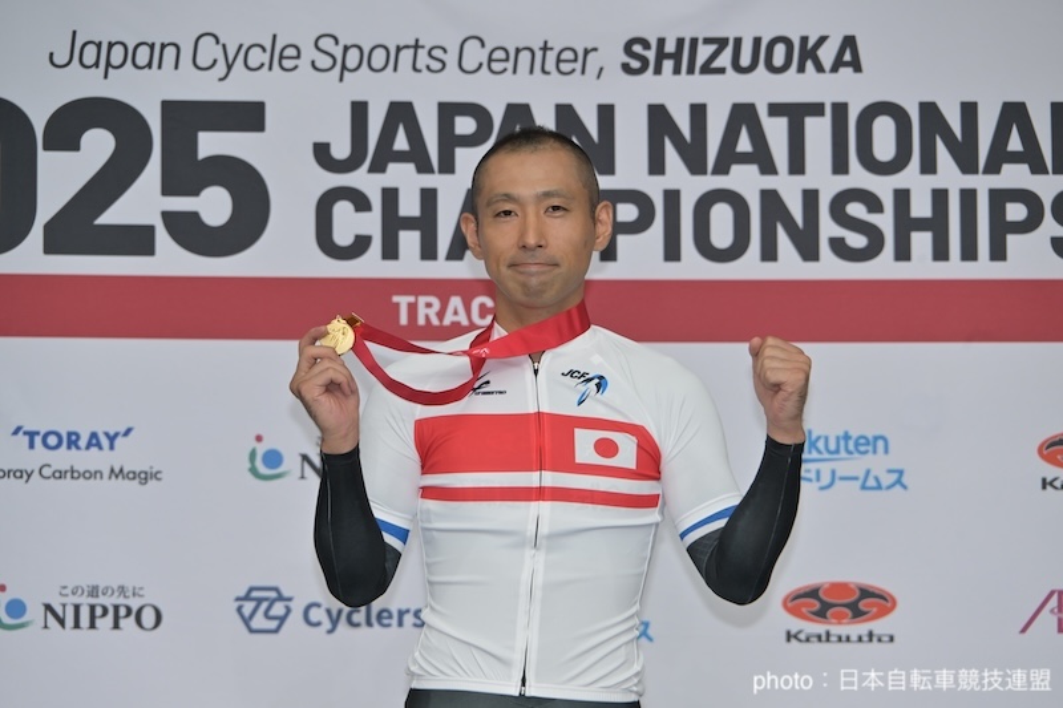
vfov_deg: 7.6
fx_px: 5314
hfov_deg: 11.4
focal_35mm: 180
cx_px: 532
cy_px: 354
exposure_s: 1/160
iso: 720
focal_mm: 180
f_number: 7.6
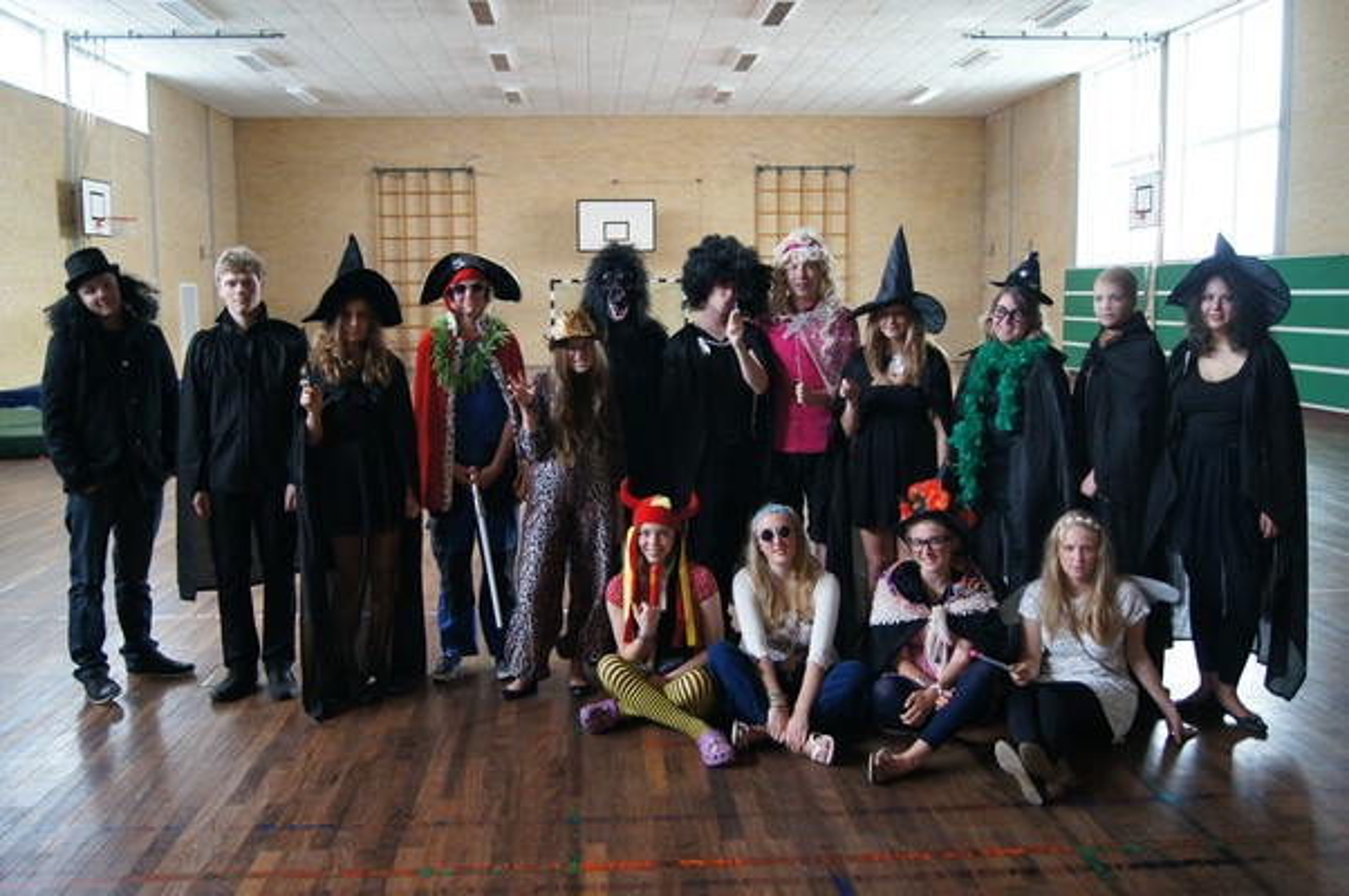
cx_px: 674
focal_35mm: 30
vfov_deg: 43.5
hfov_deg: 62.0
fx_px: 1123
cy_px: 448
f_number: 4
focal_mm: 20
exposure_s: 1/40
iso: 1000
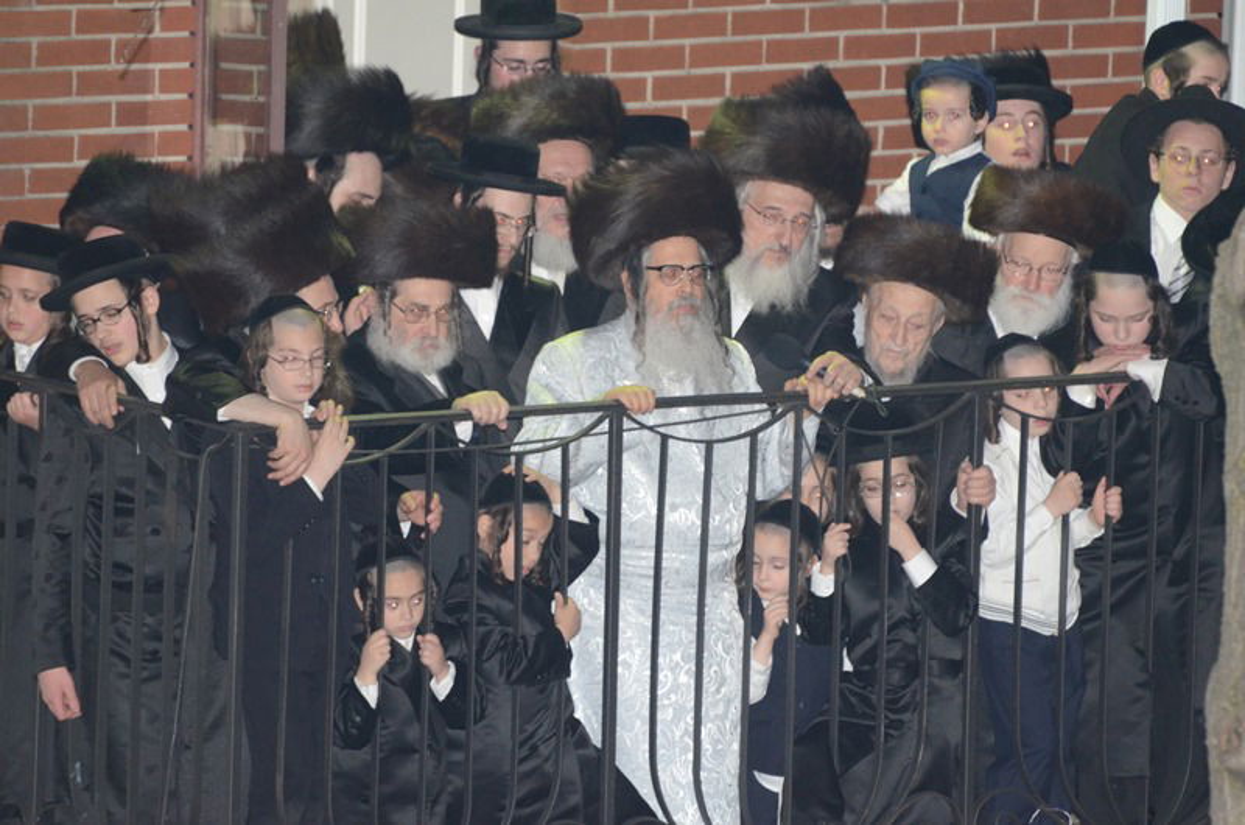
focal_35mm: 405
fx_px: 13978
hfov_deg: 5.1
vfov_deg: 3.4
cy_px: 412
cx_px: 622
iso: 2500
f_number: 5.6
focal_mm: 270
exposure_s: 1/125
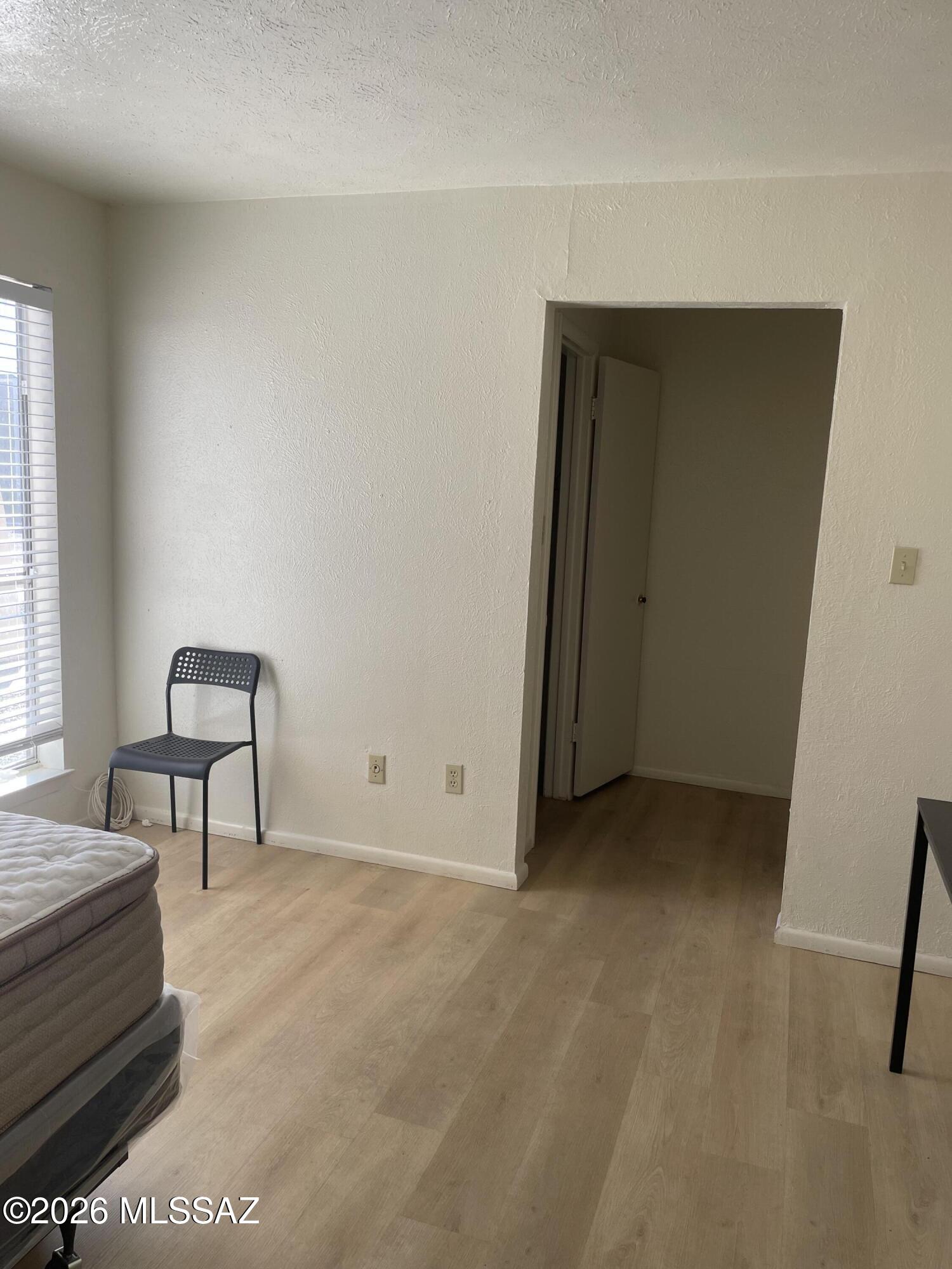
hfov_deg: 53.1
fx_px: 953
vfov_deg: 67.3
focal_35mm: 26
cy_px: 634
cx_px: 476
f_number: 1.6
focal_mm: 4.2
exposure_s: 1/254
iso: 32
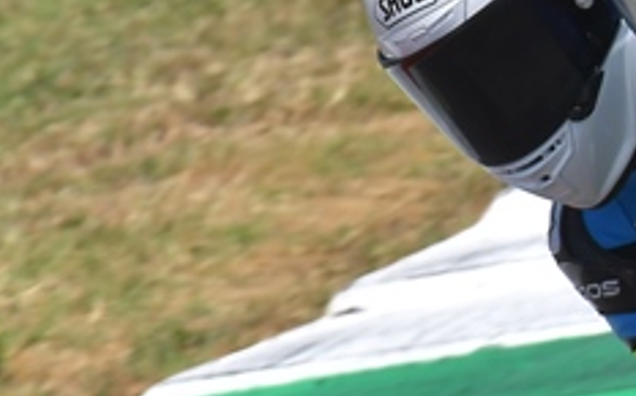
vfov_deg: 0.4
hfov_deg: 0.7
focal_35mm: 3232
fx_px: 55953
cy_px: 7
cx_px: 1242
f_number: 10
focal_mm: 480
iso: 400
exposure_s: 1/1000
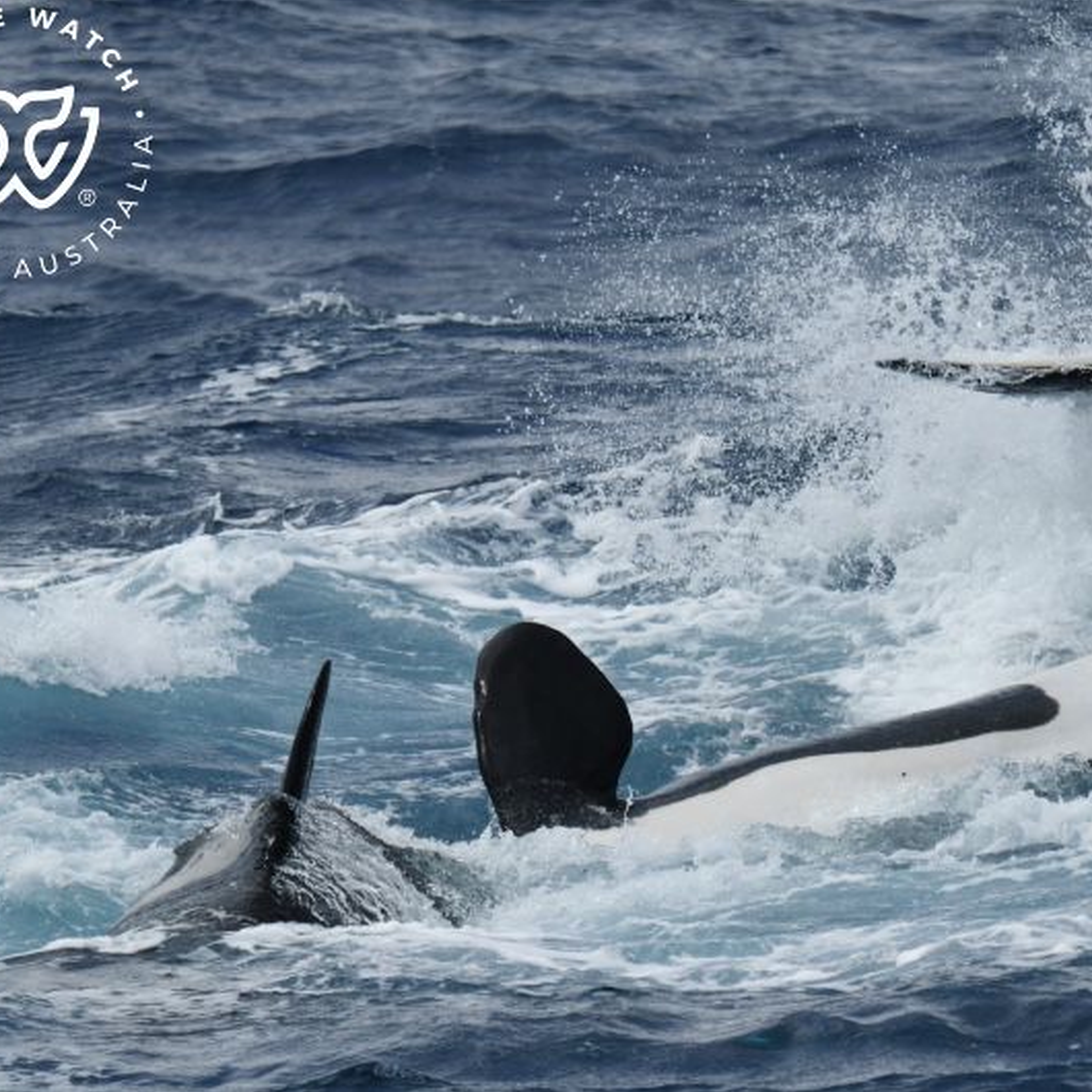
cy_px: 547
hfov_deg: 4.9
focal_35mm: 359
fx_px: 12813
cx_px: 698
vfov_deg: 4.9
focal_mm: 280
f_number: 5.6
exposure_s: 1/8000
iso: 640
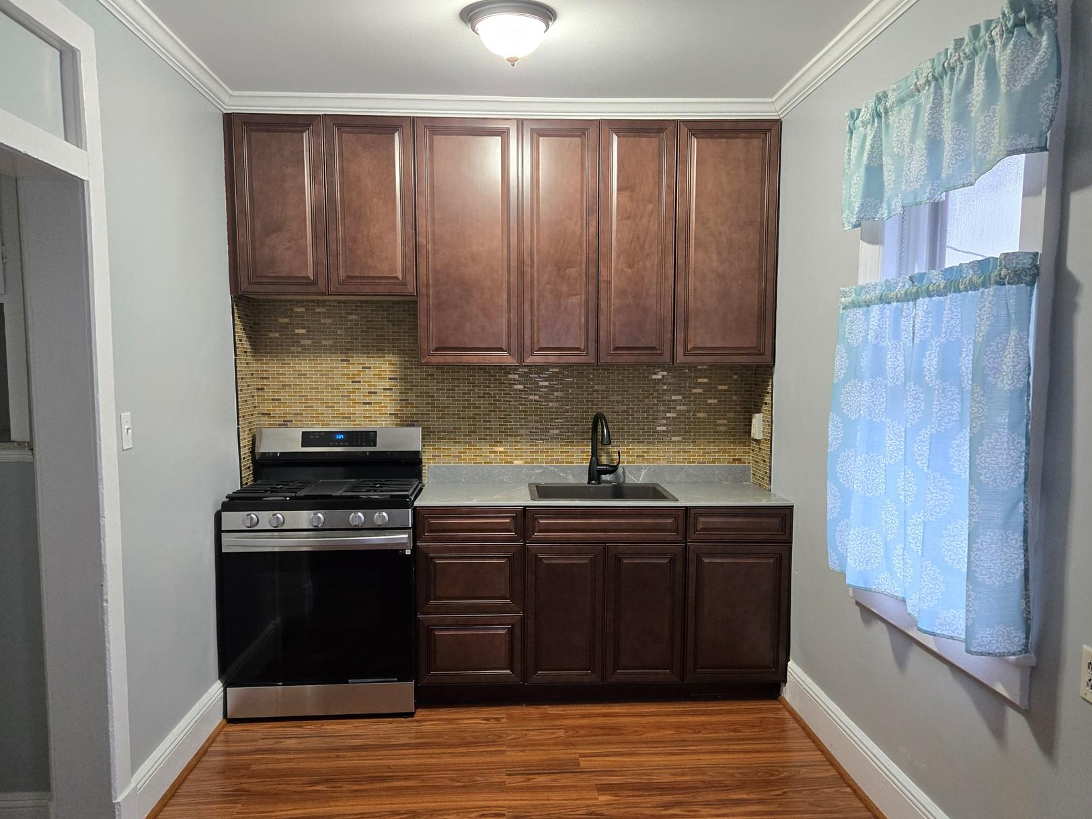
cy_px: 472
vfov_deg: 48.1
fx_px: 915
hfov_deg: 61.7
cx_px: 549
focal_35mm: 29
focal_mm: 5.4
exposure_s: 1/120
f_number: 1.8
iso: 640
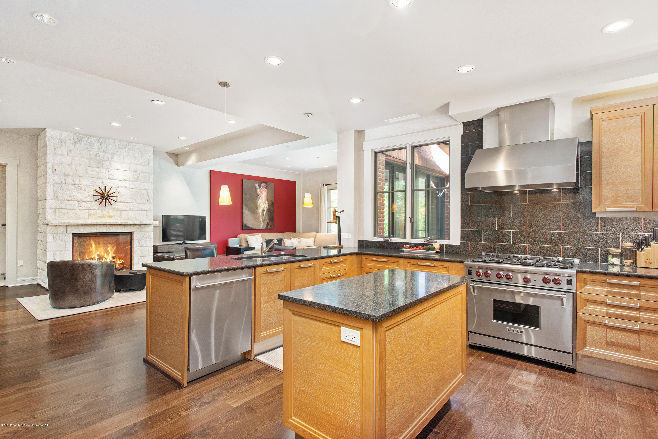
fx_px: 347
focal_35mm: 19
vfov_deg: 64.6
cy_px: 220
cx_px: 329
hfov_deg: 86.9
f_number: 7.1
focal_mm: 19
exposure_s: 1/60
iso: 1250
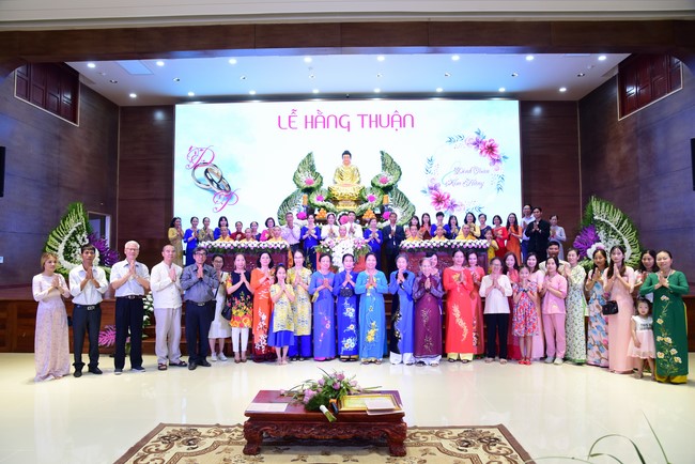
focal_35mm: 24
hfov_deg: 73.7
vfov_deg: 53.2
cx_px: 348
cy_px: 232
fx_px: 464
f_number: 7.1
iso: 1000
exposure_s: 1/30
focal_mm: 24
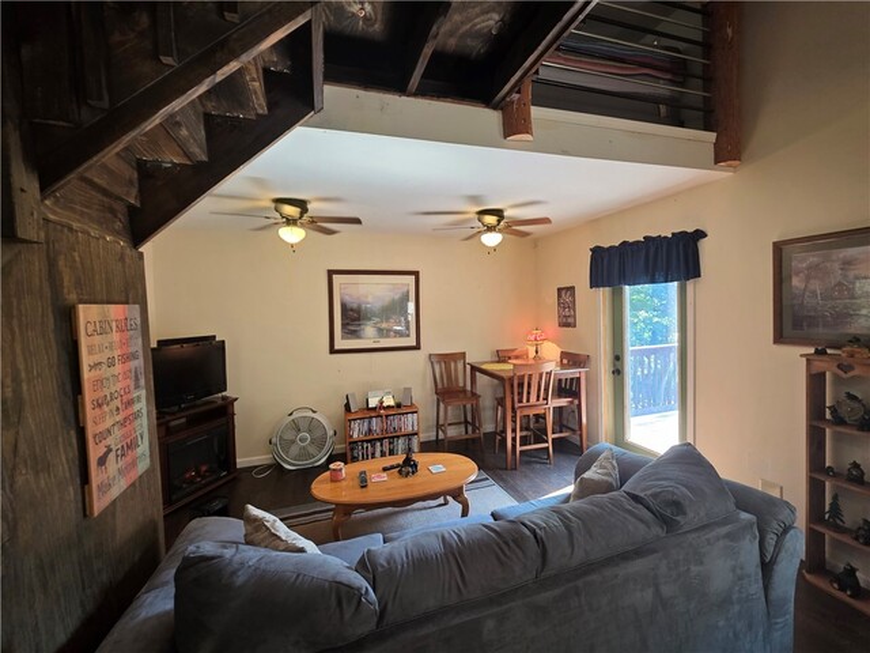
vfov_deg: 89.9
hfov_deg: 106.2
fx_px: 327
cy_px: 326
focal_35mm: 13
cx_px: 435
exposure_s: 1/60.2
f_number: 1.9
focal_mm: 2.2
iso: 200
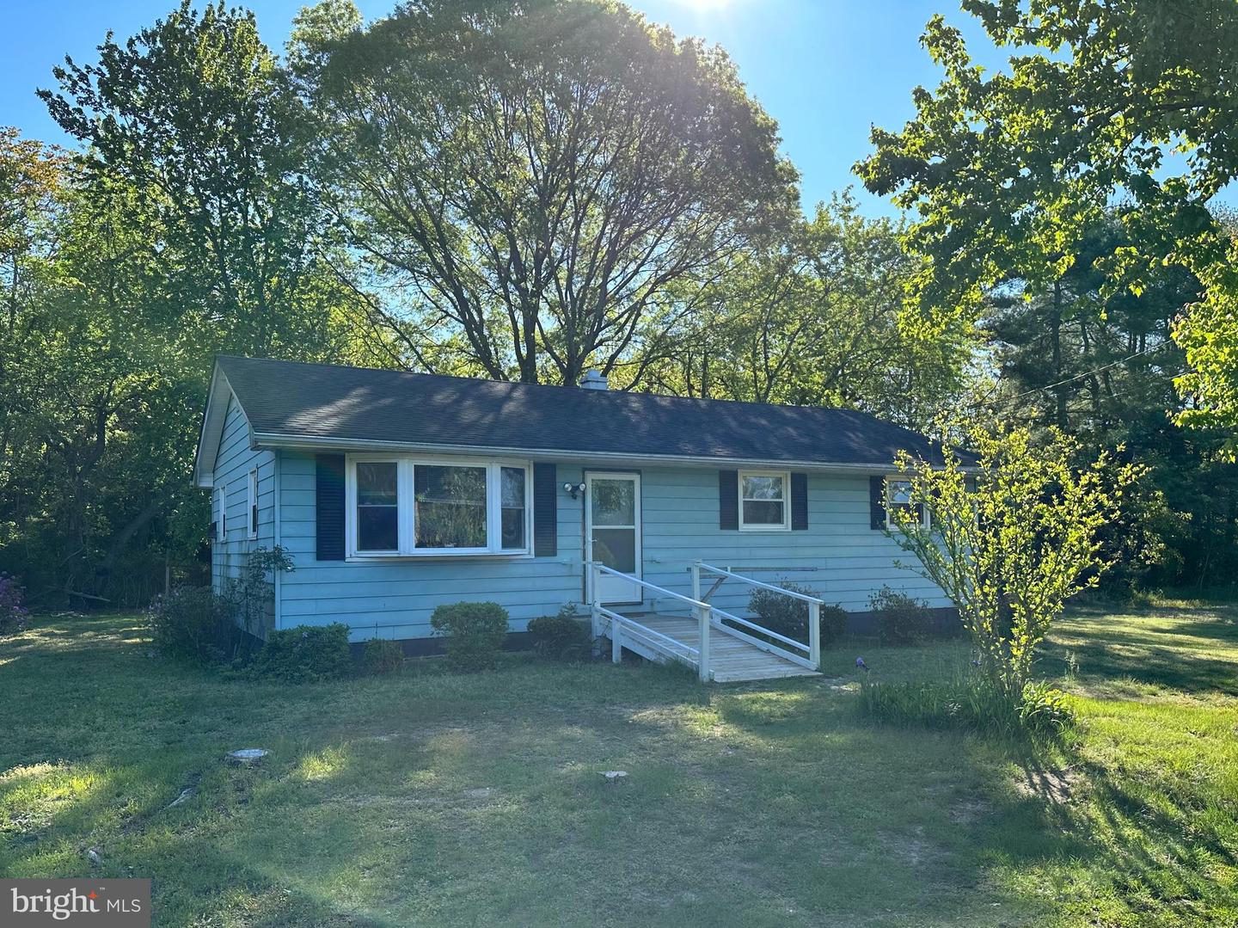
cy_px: 464
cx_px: 619
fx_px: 858
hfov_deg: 71.6
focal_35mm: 24
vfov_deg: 56.8
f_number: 1.78
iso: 80
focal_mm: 6.86
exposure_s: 1/1412
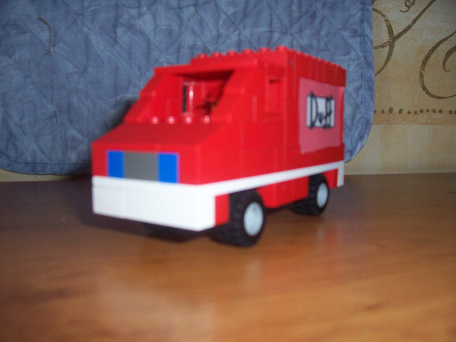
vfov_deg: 41.8
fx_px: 448
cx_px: 228
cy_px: 171
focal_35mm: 34
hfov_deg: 54.0
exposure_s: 1/60
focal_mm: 5.6
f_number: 2.7
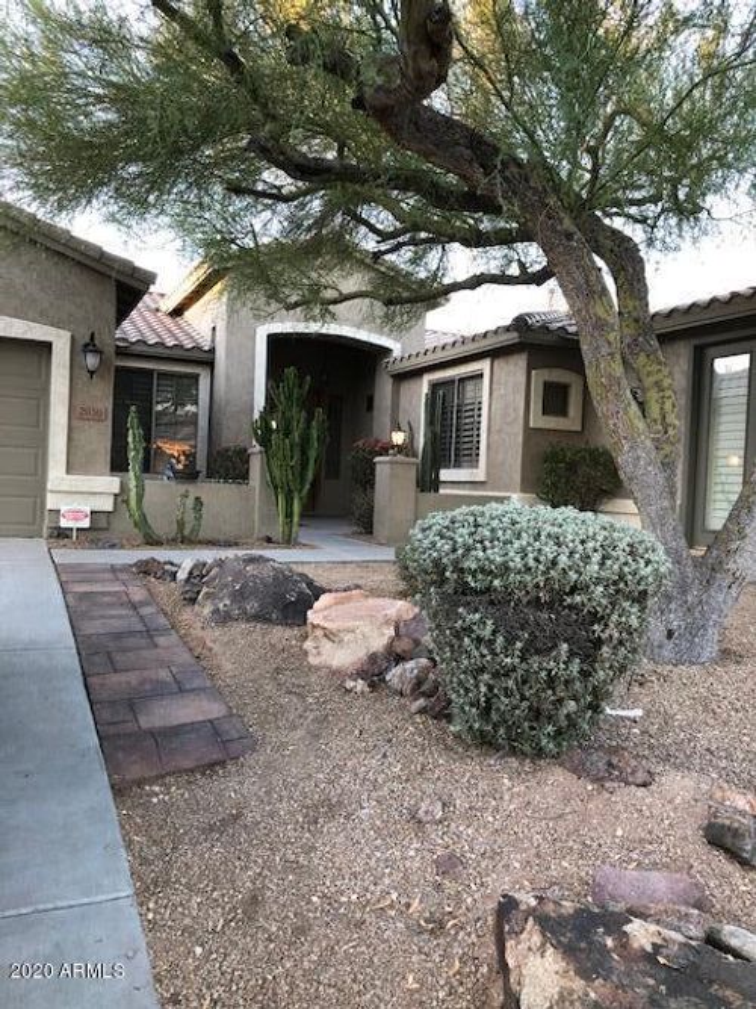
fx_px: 816
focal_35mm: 28
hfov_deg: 49.7
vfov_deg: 63.5
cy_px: 504
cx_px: 378
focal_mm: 3.99
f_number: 1.8
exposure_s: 1/30
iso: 32
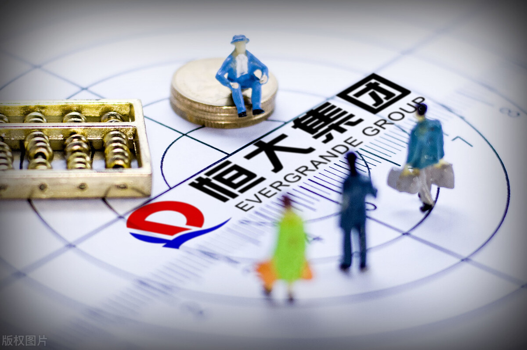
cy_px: 175
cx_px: 264
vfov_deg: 18.2
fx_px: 1097
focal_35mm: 75
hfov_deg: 27.0
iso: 500
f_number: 2.8
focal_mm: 50
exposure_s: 1/1000
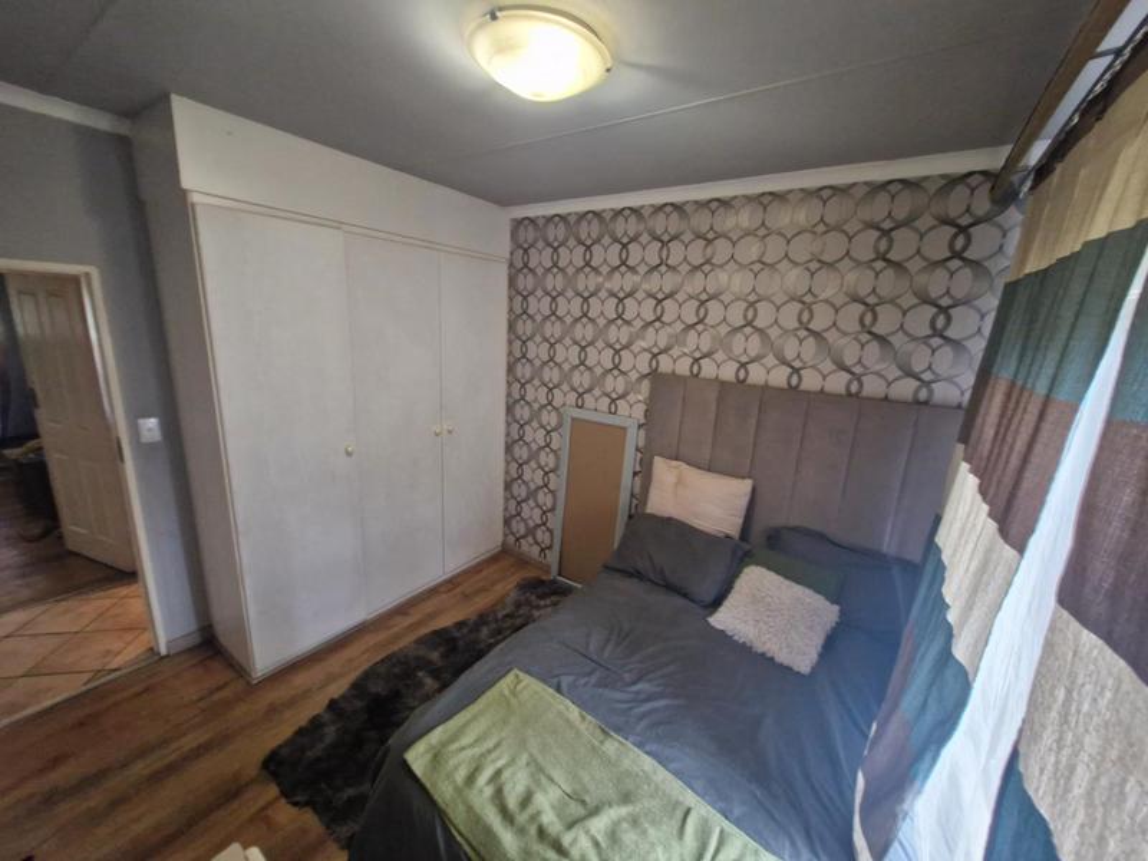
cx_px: 574
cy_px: 430
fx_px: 431
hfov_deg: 106.2
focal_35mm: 13
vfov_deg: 89.9
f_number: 2.2
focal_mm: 1.74
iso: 500
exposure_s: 1/33
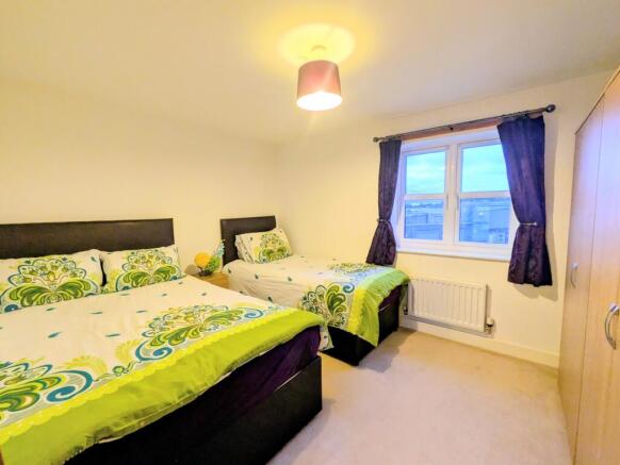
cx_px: 310
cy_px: 232
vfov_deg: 85.7
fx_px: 251
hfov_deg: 102.0
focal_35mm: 14
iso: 119
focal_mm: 1.83
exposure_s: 1/33.3
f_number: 2.2
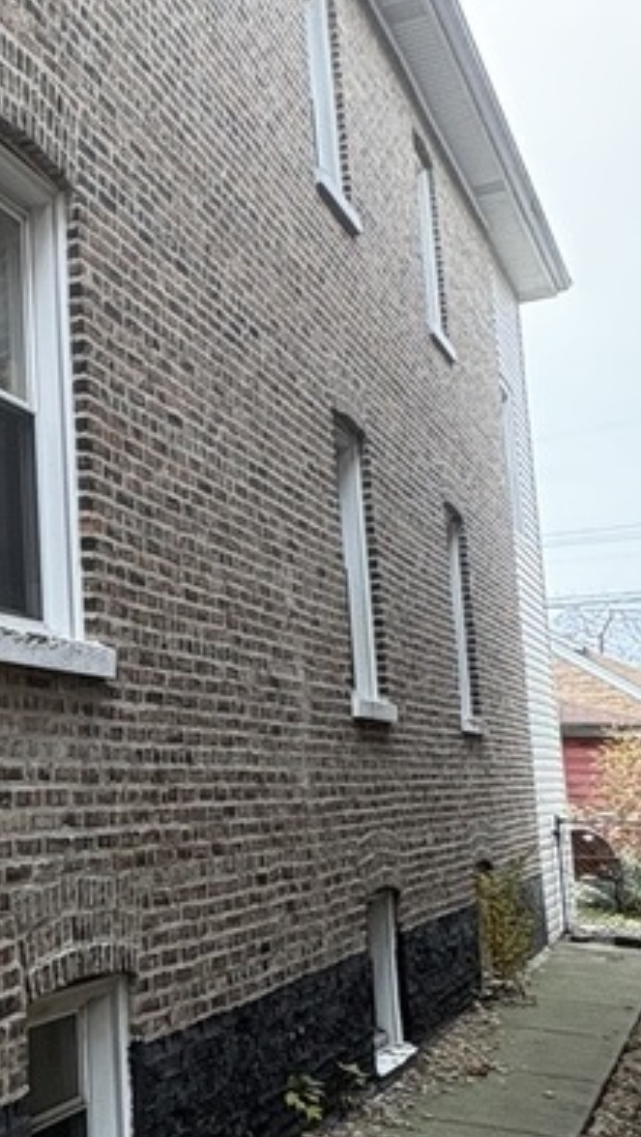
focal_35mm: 42
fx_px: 1267
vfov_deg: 48.3
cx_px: -502
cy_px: 571
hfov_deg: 20.4
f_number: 2.2
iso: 200
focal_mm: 2.22
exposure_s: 1/99
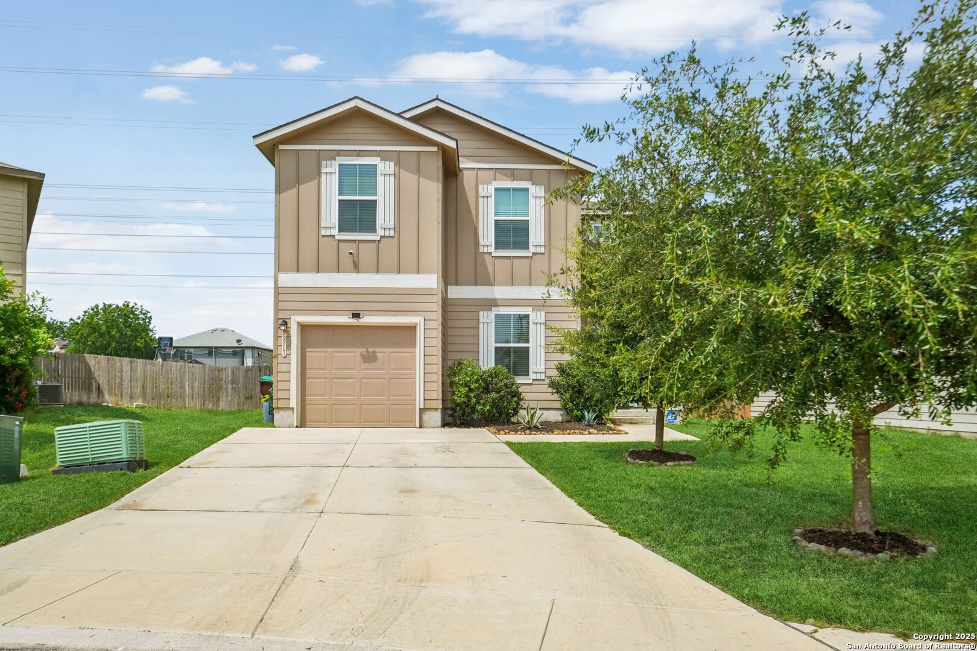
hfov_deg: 73.7
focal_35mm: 24
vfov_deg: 53.1
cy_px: 326
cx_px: 488
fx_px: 651
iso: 800
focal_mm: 24
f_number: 8
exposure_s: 1/2500
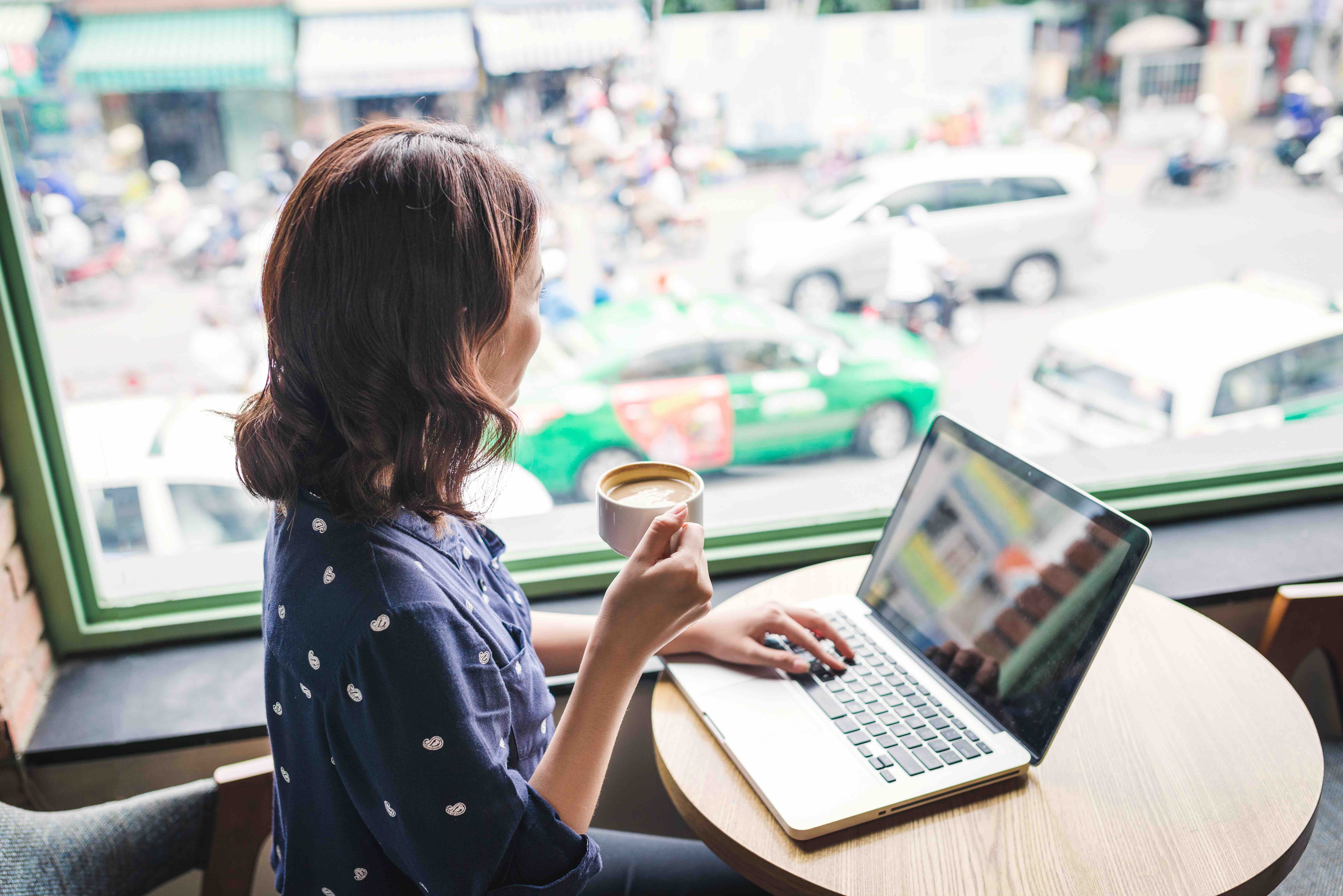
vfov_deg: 37.9
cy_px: 448
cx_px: 672
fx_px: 1306
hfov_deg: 54.4
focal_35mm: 35
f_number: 2.8
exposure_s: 1/400
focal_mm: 35
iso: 200
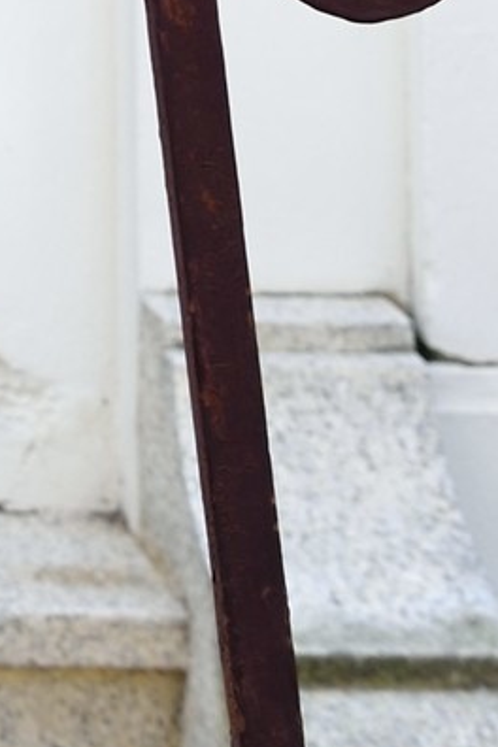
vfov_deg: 10.1
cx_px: -660
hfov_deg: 6.9
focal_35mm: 188
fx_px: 3901
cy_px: -729
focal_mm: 31
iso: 200
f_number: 6.3
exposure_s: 1/200
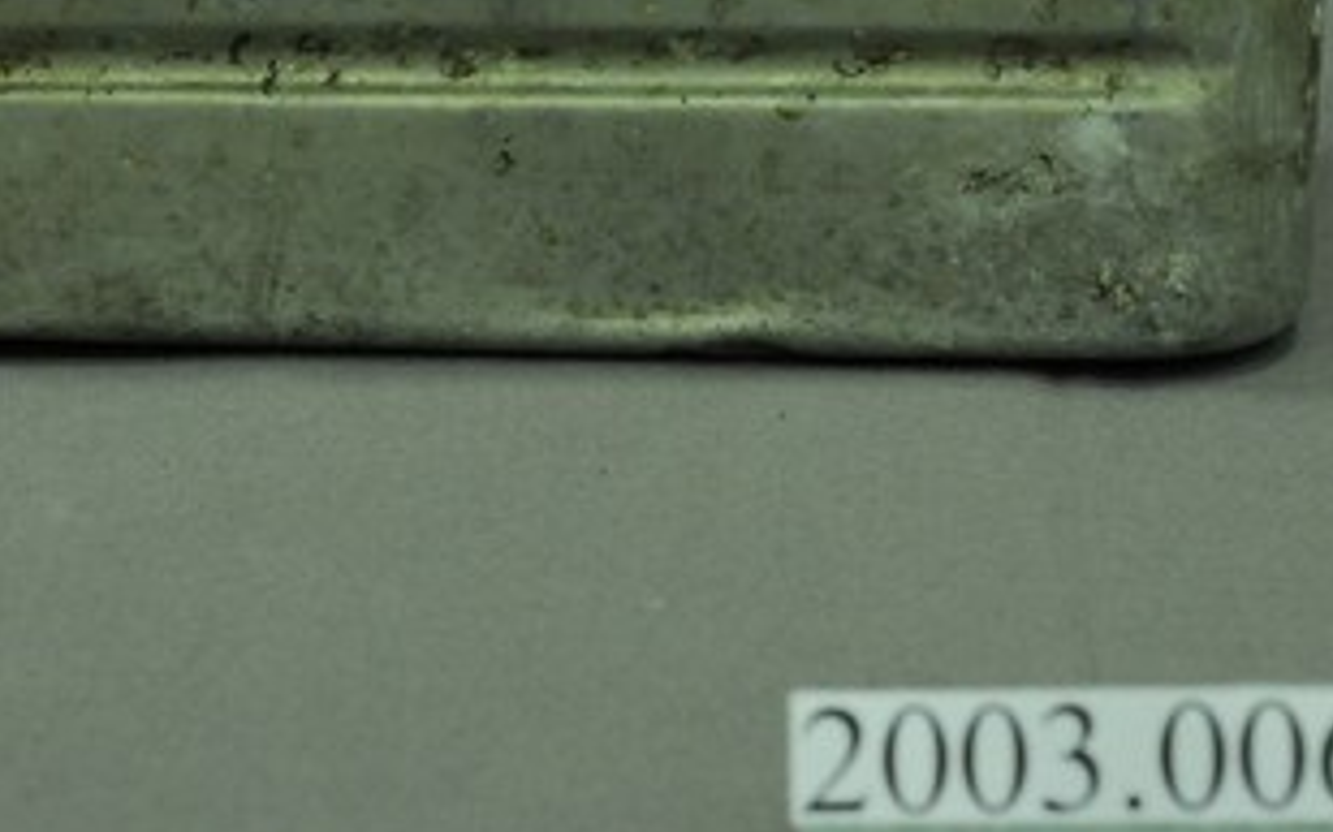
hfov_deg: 11.0
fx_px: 6901
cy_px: -52
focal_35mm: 190
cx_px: 613
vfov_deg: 6.9
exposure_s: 1/20
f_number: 10
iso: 1000
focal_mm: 60
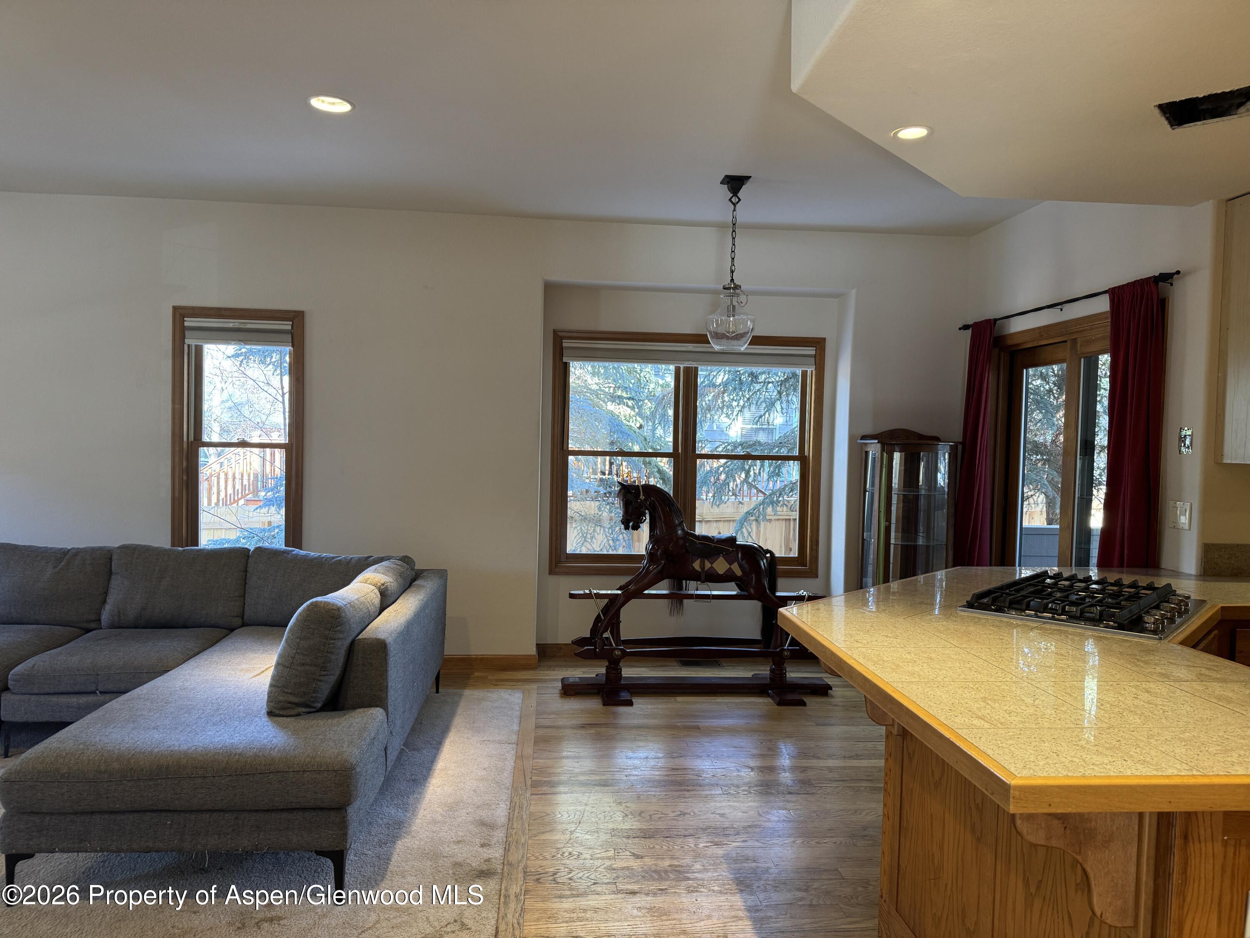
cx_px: 625
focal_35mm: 24
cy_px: 469
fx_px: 867
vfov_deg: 56.8
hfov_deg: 71.6
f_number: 1.78
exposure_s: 1/60
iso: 160
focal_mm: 6.76
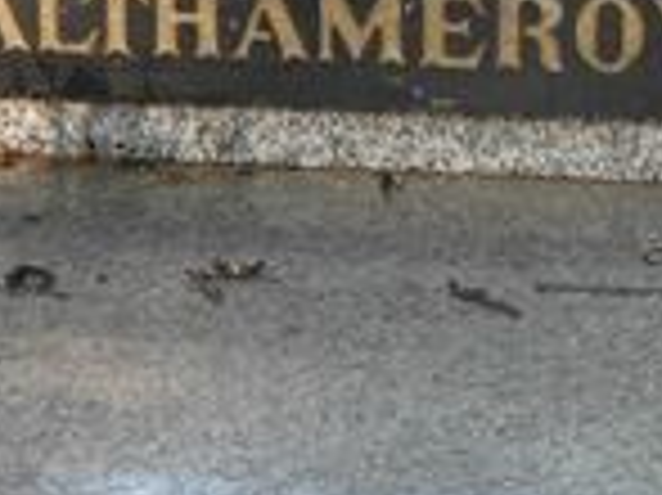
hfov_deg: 10.6
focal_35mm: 183
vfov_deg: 8.1
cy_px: 256
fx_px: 3497
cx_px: -180
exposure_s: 1/90
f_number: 3.8
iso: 100
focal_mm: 9.1
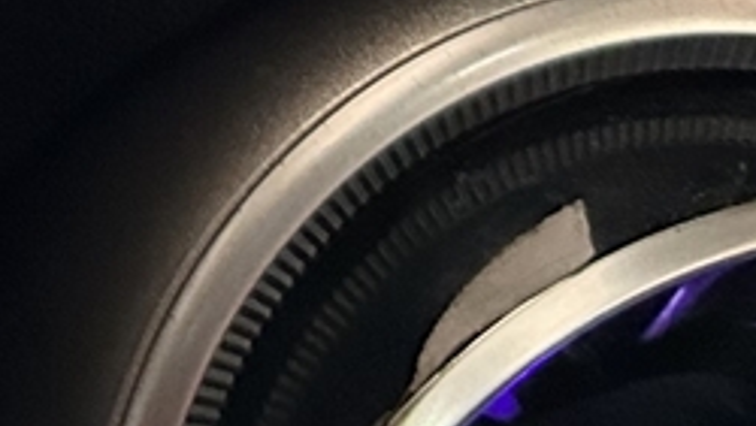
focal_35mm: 157
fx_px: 3149
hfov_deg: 12.7
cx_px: -505
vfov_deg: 6.7
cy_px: -1020
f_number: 1.78
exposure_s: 1/50
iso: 500
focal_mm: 6.86
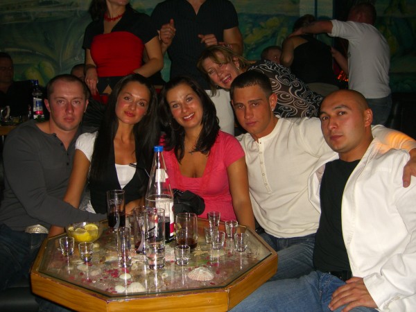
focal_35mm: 38
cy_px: 156
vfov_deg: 37.7
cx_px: 208
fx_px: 457
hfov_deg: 49.0
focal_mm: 7.9
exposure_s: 1/60
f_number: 2.8
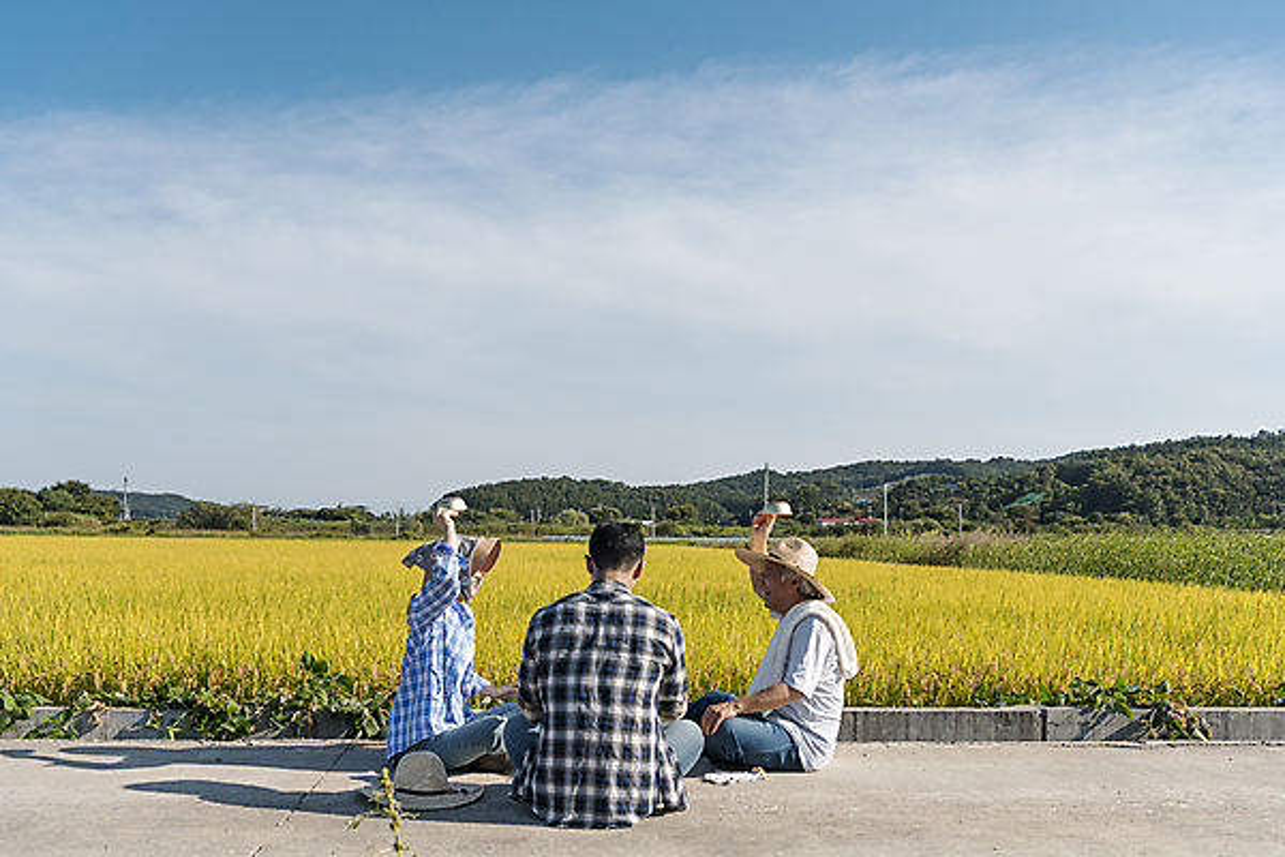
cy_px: 428
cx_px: 642
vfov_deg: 41.1
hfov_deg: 58.7
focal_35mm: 32
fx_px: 1142
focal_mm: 32
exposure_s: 1/1250
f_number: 5
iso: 100
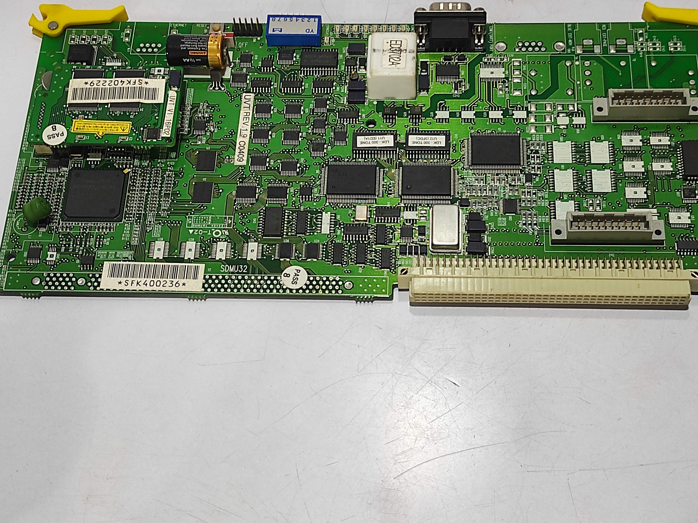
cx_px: 370
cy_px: 231
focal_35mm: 29
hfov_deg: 61.7
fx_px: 584
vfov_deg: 48.1
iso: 361
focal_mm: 5.43
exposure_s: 1/33
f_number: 1.89
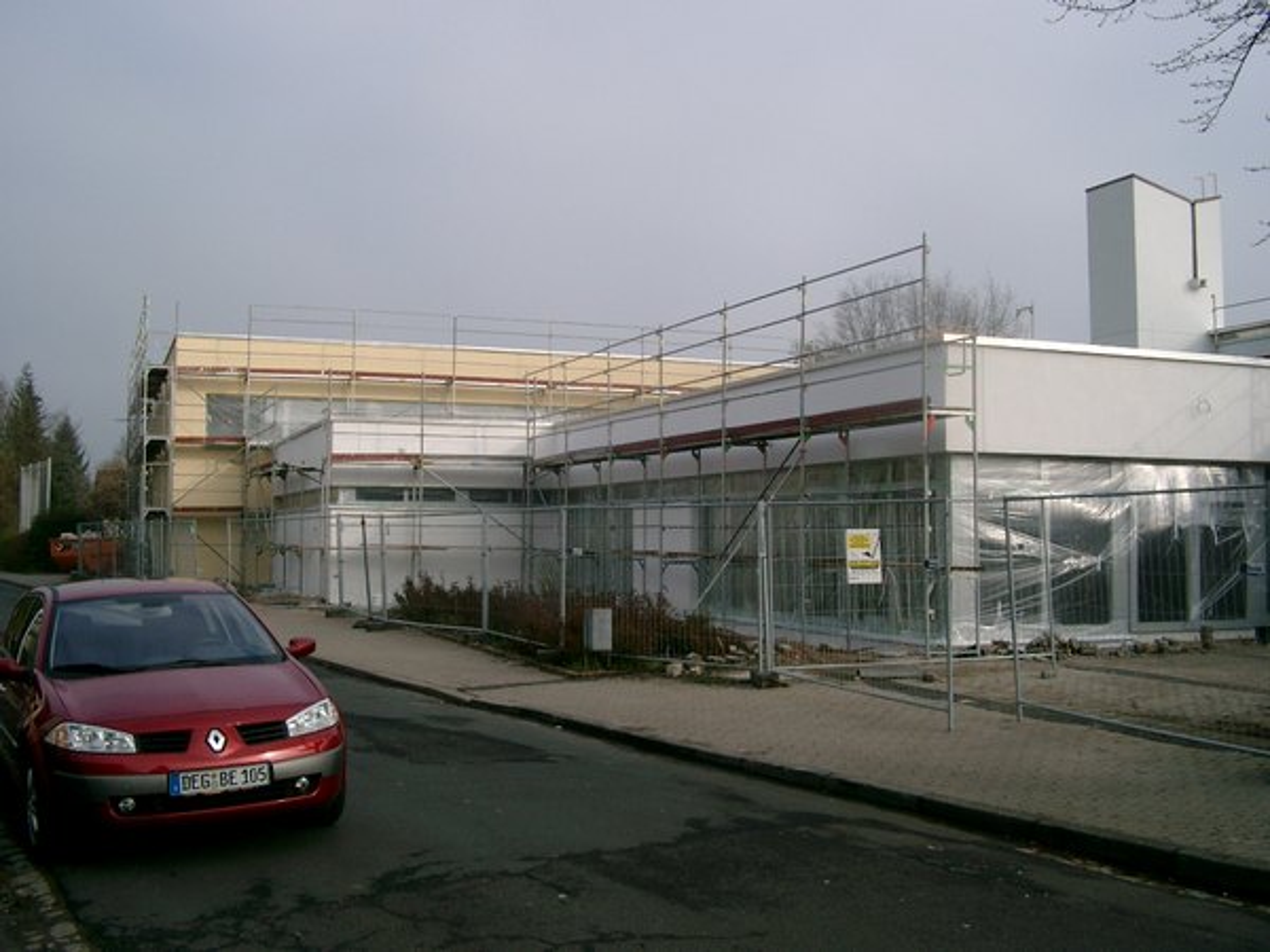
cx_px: 635
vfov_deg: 38.7
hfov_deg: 50.1
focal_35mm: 37
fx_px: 1357
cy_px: 476
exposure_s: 1/640
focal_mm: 7.6
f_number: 5
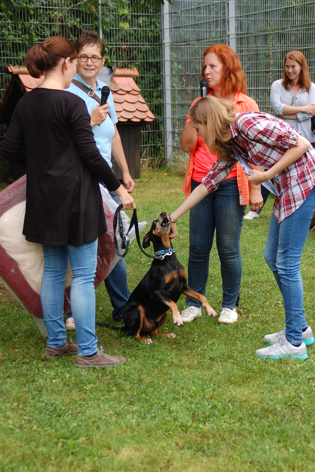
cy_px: 231
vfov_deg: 24.5
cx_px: 161
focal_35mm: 83
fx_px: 1089
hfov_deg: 16.5
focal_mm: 52
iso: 200
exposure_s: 1/125
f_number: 5.6
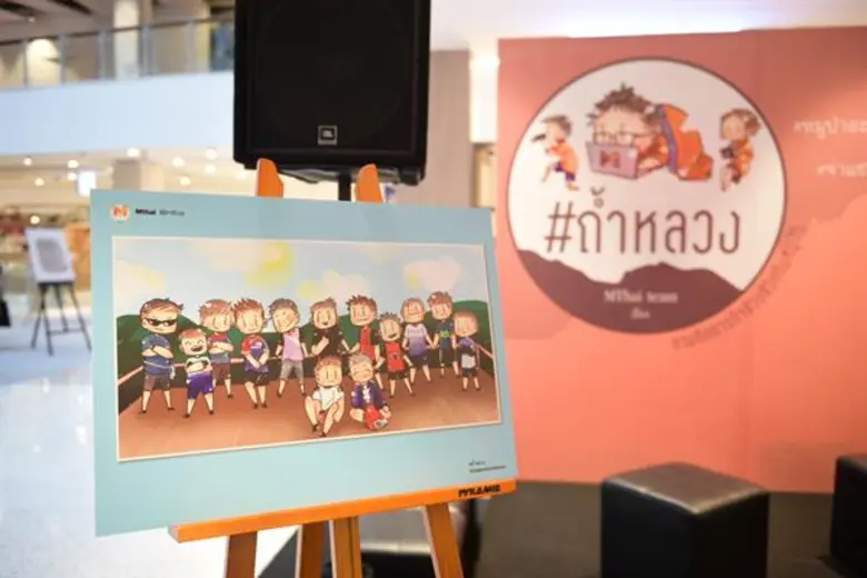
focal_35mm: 32
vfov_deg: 41.1
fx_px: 771
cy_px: 289
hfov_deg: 58.7
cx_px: 434
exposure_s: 1/125
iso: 1600
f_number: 2.8
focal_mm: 32
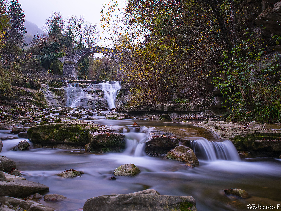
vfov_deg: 37.7
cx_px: 138
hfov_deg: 49.0
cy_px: 105
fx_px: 309
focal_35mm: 38
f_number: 11
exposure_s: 30
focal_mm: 35
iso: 500
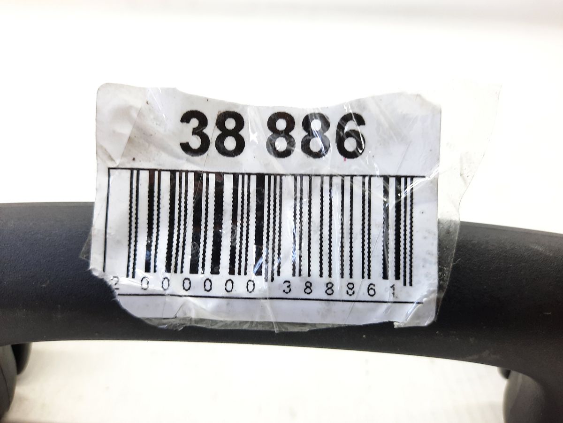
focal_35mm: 25
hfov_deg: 69.4
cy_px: 212
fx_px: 407
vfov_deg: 54.9
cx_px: 282
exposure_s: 1/50
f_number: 2
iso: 125
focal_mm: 4.6
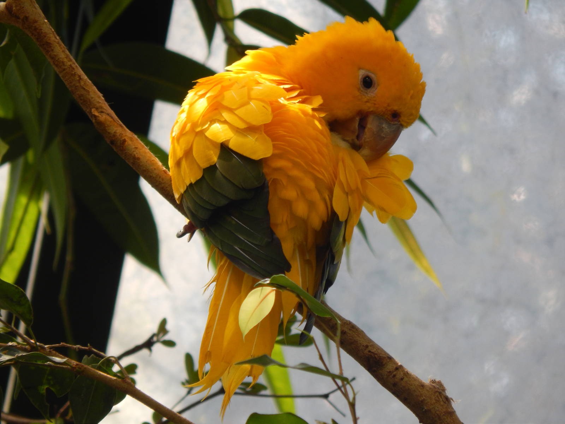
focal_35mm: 675
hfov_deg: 2.9
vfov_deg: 2.2
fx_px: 11017
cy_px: 212
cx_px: 282
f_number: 5.8
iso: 200
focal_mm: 120
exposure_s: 1/125
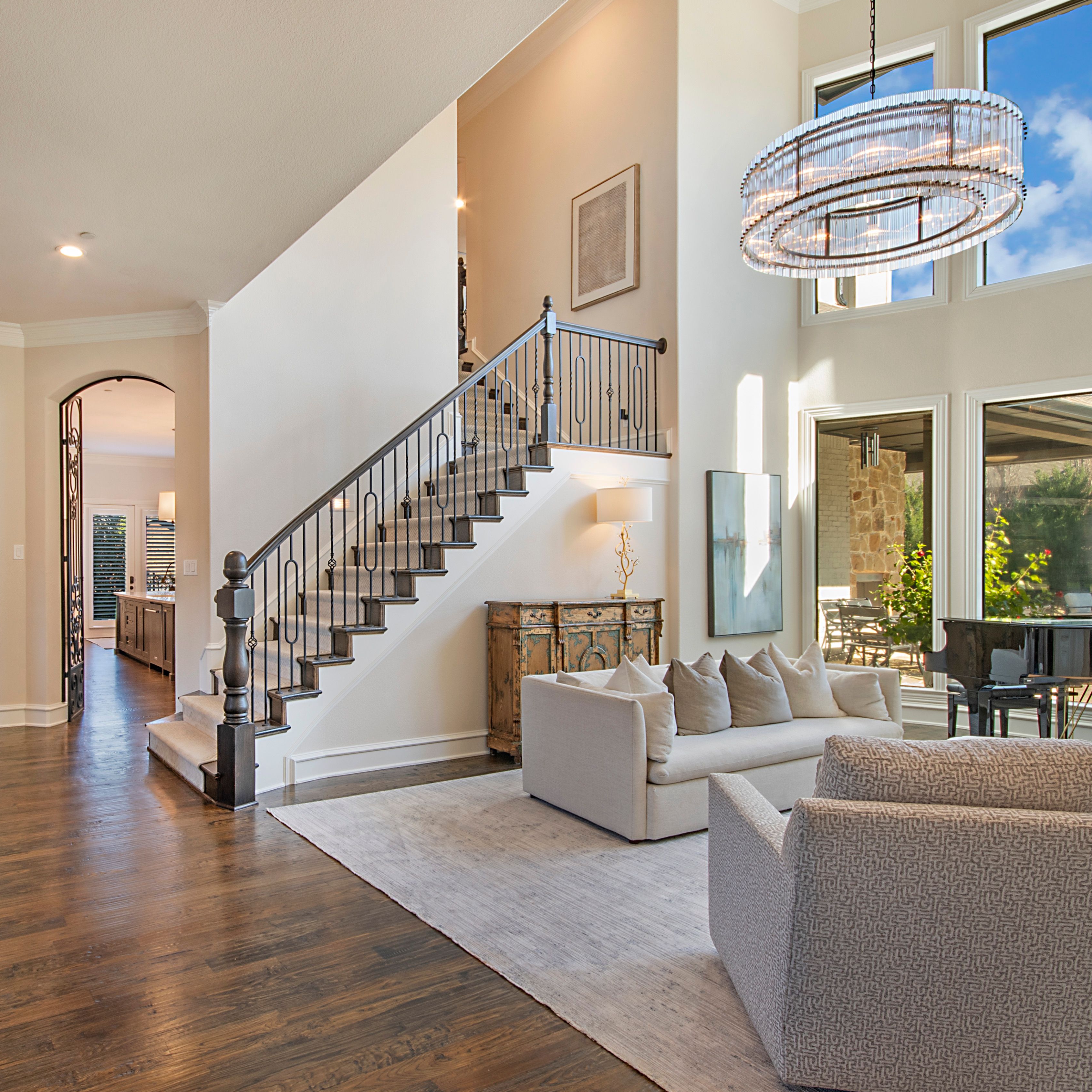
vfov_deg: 72.1
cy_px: 556
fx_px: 749
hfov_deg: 70.5
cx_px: 385
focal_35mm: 21
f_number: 11
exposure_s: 1/8
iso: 100
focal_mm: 10
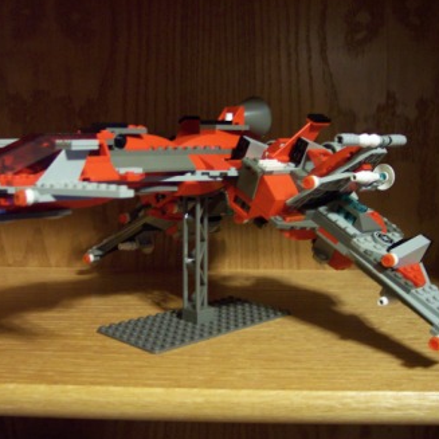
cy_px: 218
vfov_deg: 36.8
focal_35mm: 46
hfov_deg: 36.8
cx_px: 199
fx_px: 660
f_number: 2.8
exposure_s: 1/8
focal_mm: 8
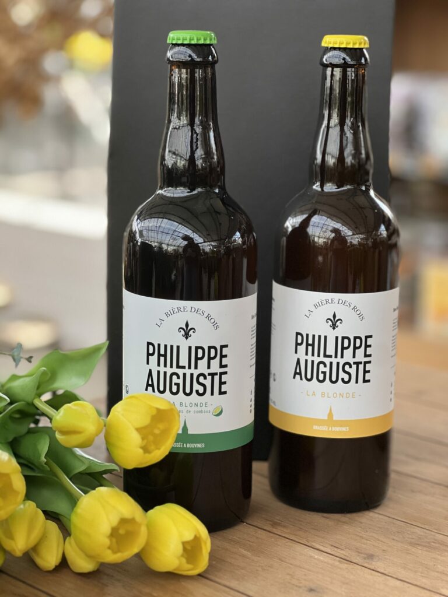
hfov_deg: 19.1
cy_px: 298
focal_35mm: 77
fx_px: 1329
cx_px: 224
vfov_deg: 25.3
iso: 125
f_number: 2.8
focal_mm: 9
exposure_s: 1/121
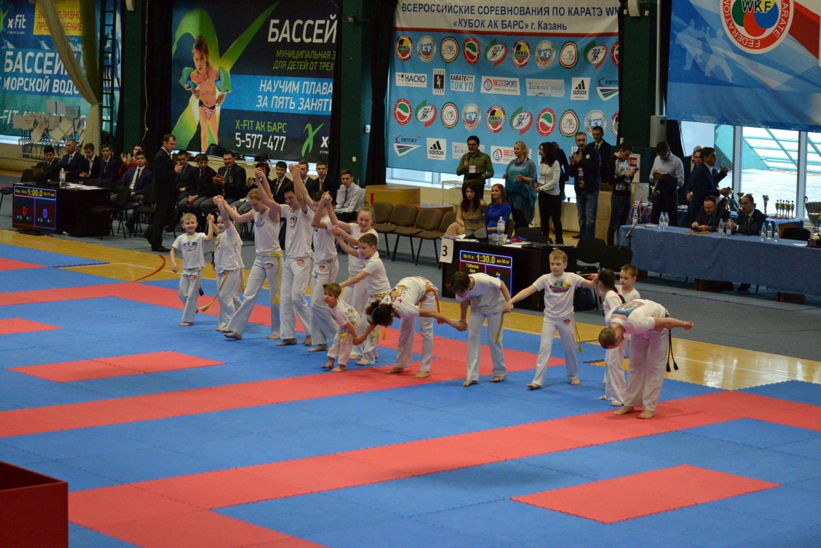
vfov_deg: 14.7
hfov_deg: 21.9
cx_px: 410
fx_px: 2121
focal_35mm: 93
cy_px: 274
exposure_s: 1/320
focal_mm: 62
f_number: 4.5
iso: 3200
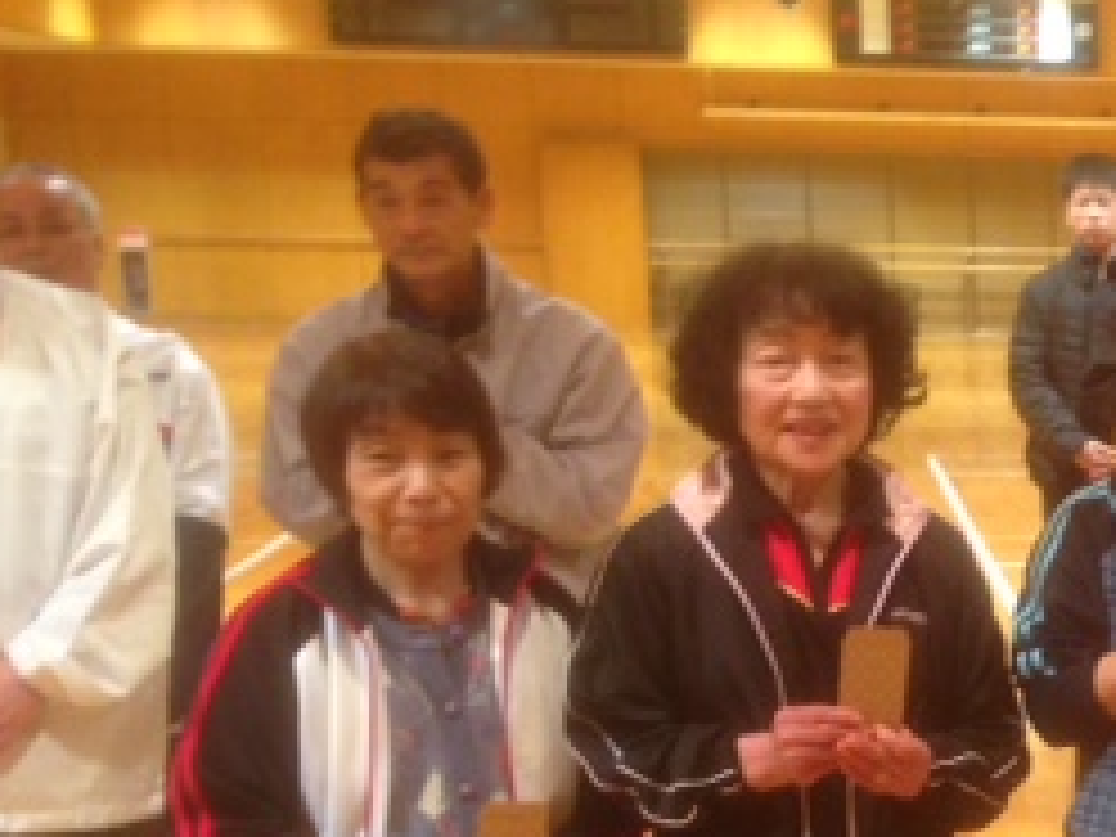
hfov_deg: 21.3
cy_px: 873
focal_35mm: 85
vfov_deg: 16.9
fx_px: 2740
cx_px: 1364
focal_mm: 4.12
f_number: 2.4
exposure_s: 1/20
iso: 100
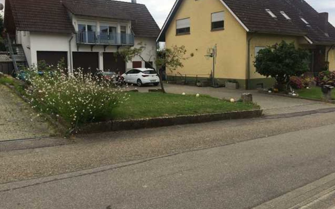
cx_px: 168
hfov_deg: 61.2
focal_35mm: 31
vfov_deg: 40.5
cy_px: 88
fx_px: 283
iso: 32
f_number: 2.2
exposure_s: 1/873
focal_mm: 4.15
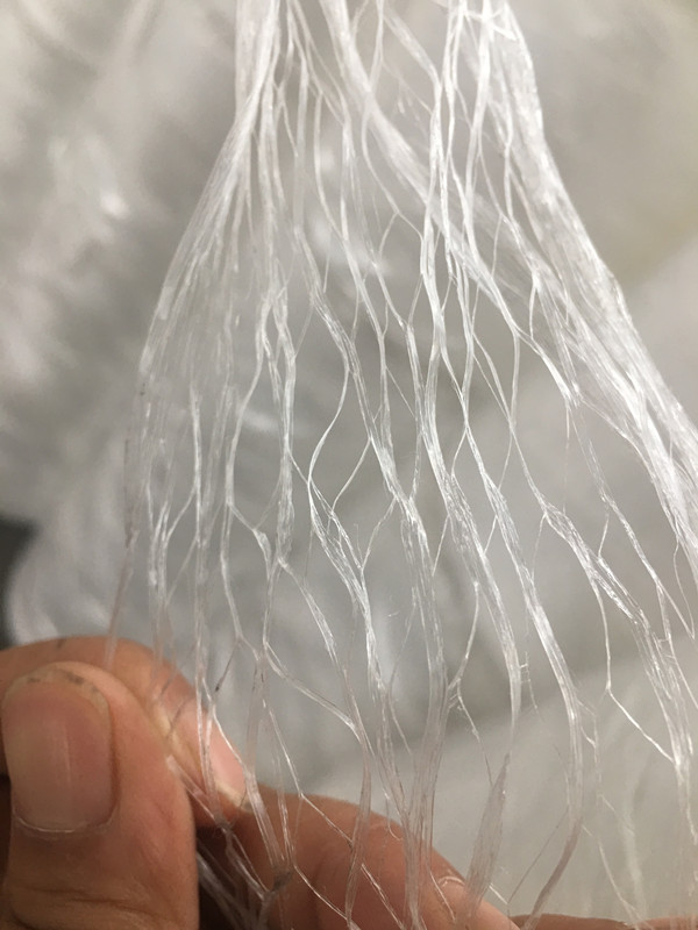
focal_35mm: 29
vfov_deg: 61.7
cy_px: 465
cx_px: 349
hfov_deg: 48.2
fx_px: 780
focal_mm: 4.15
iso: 25
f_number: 2.2
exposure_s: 1/33
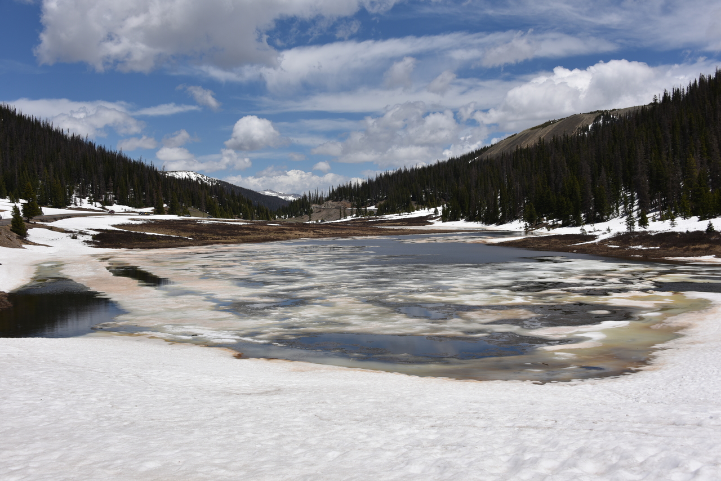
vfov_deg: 31.9
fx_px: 841
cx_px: 360
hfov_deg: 46.4
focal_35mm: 42
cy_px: 240
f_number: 11
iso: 100
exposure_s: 1/400
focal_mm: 42
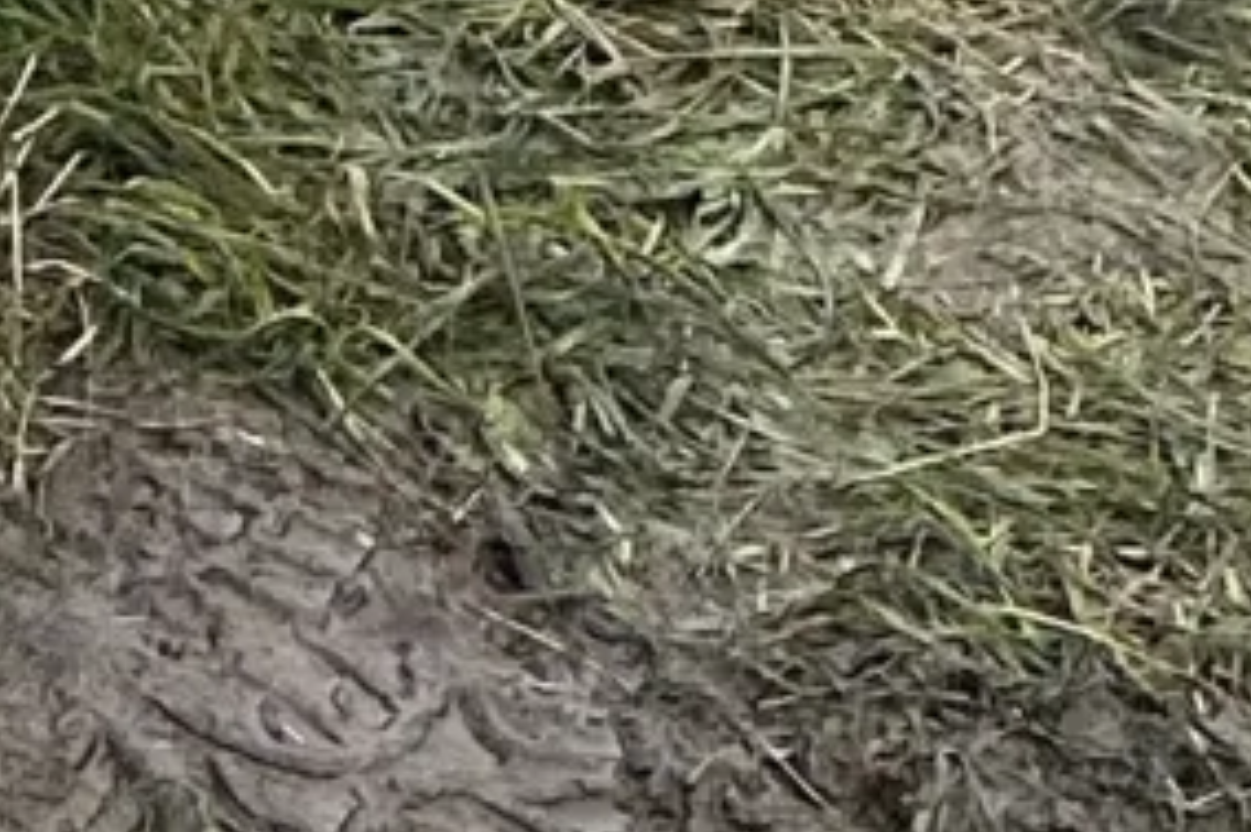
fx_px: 7814
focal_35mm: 225
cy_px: -2703
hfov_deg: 8.6
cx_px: -1401
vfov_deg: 5.3
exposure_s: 1/2469
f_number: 1.78
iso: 80
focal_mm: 6.86
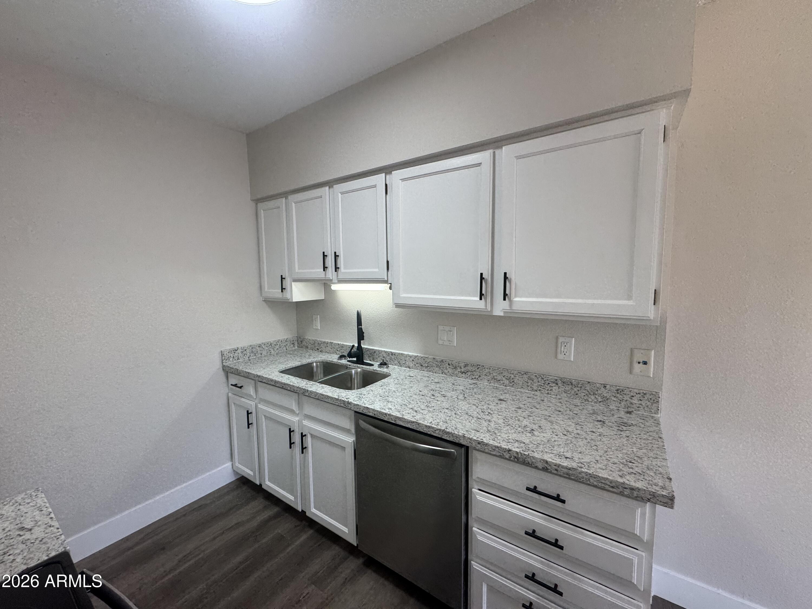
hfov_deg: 102.1
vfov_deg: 85.7
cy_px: 304
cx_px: 406
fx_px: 328
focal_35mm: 14
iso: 100
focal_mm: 2.22
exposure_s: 1/120
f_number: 2.2
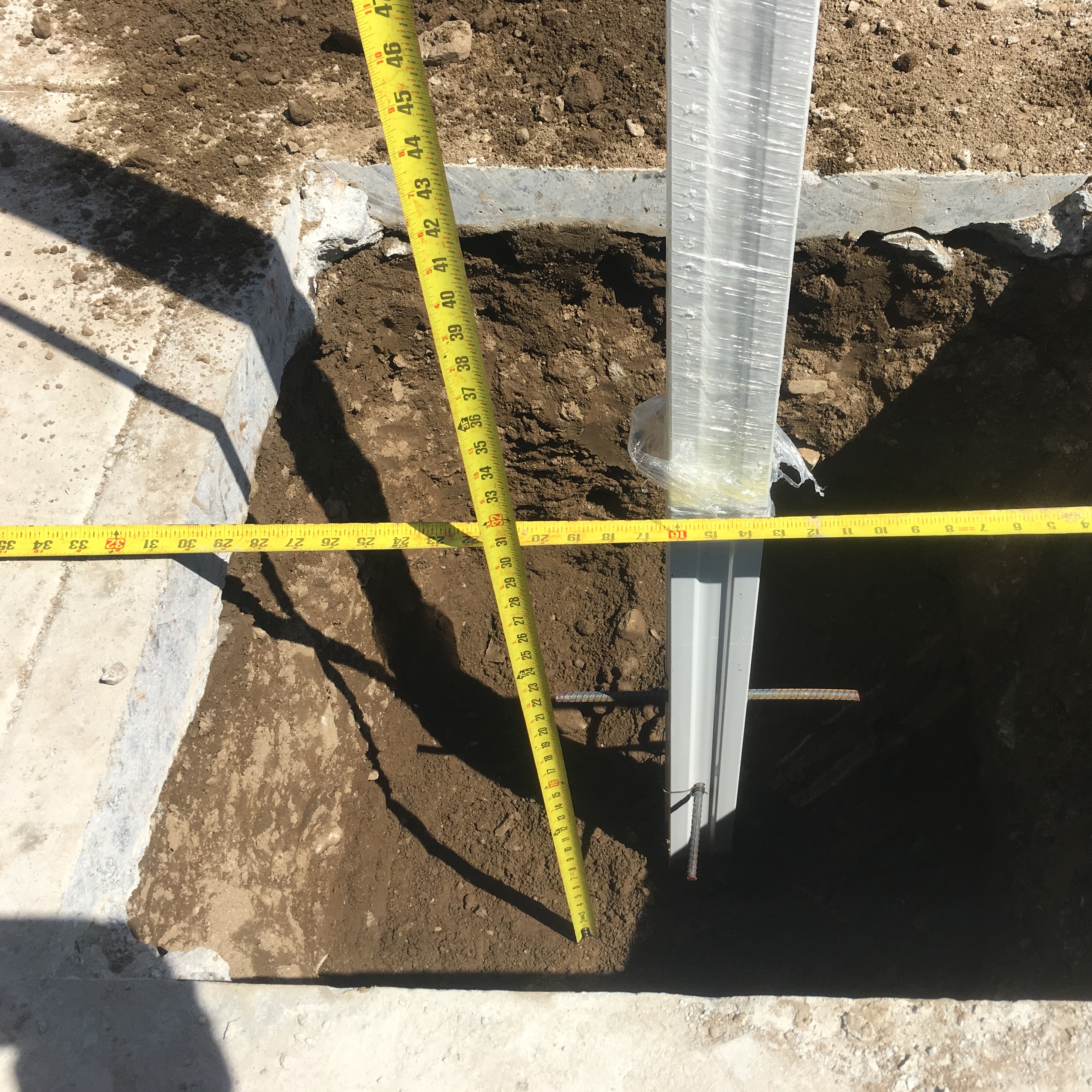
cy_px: 551
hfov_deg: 46.5
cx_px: 720
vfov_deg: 47.2
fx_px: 1249
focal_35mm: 35
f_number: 2.2
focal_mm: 4.15
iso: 25
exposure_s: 1/1923
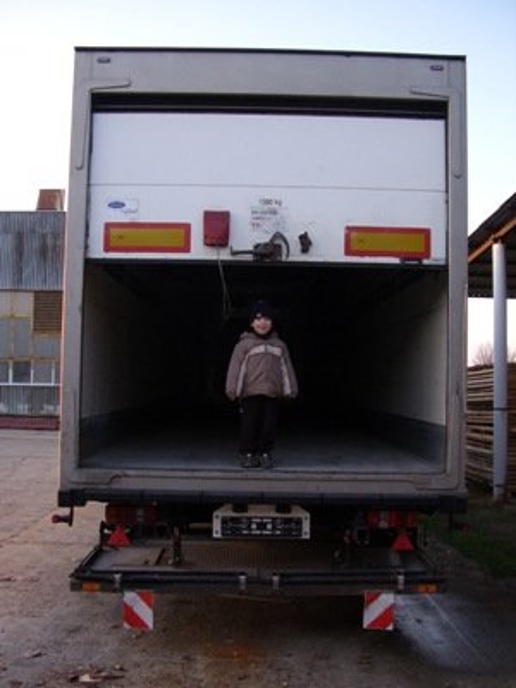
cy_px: 344
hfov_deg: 46.8
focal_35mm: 30
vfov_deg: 60.0
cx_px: 258
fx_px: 596
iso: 100
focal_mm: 5.8
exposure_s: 1/78
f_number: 2.9
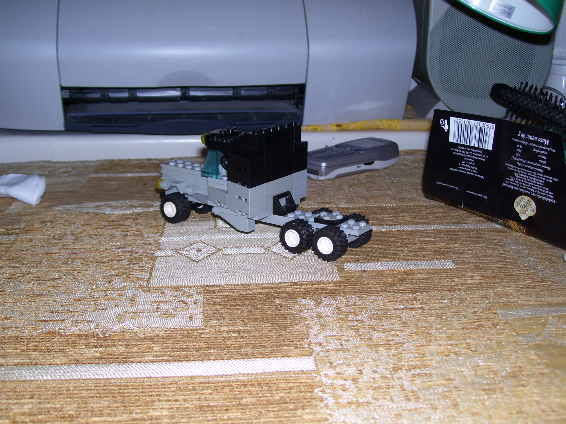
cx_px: 283
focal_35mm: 46
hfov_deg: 41.2
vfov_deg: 31.5
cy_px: 212
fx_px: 752
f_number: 3
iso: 80
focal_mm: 7.6
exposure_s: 1/60
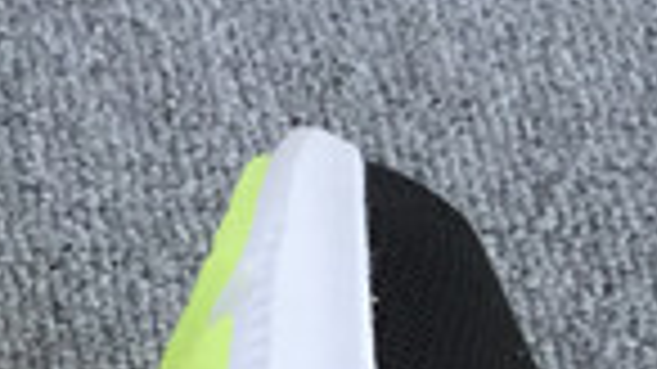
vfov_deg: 5.4
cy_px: 1249
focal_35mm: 208
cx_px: -99
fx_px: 3622
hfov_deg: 10.2
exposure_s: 1/164
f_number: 2.4
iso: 25
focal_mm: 3.3
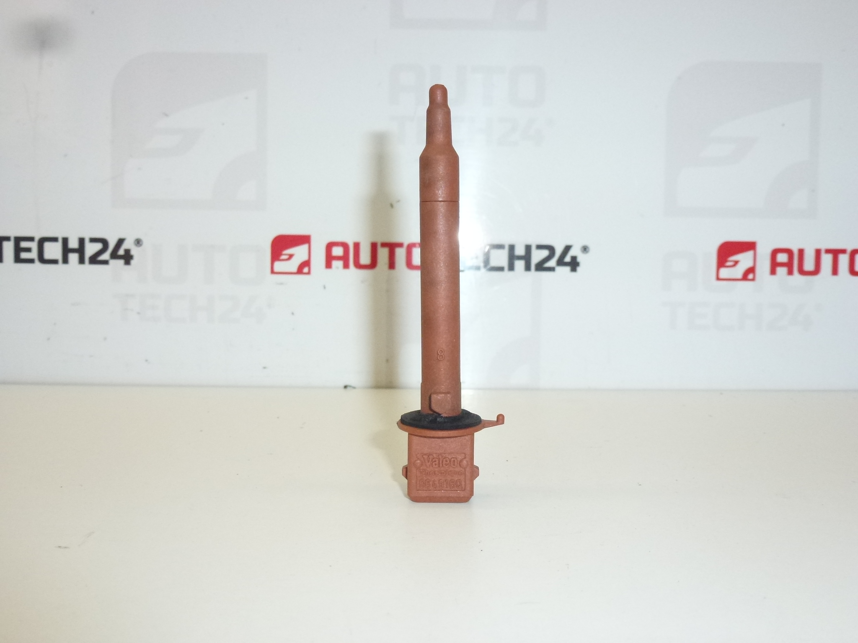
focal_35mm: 33
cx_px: 429
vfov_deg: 42.9
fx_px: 818
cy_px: 322
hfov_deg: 55.4
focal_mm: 5.9
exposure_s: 1/500
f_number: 3.6
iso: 400
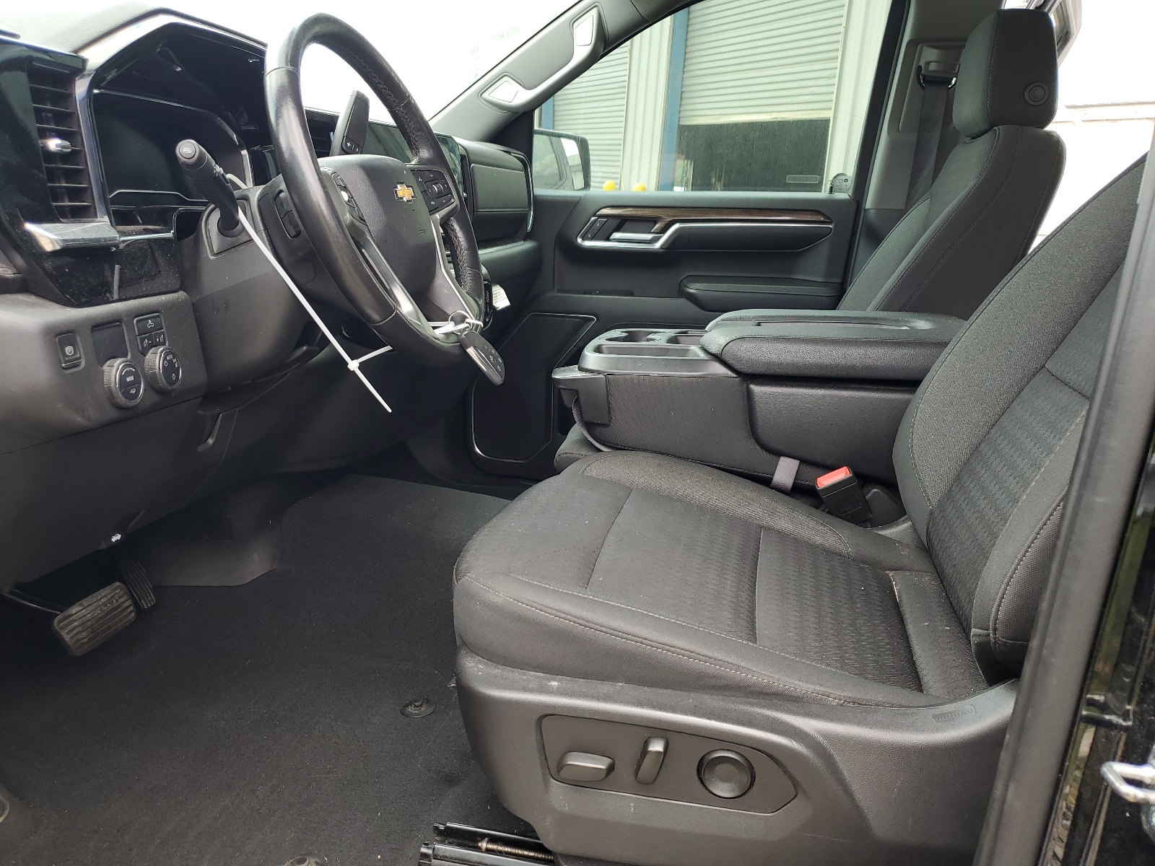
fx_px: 868
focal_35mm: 26
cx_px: 578
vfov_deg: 53.1
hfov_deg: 67.3
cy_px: 433
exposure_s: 1/164
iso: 50
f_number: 1.5
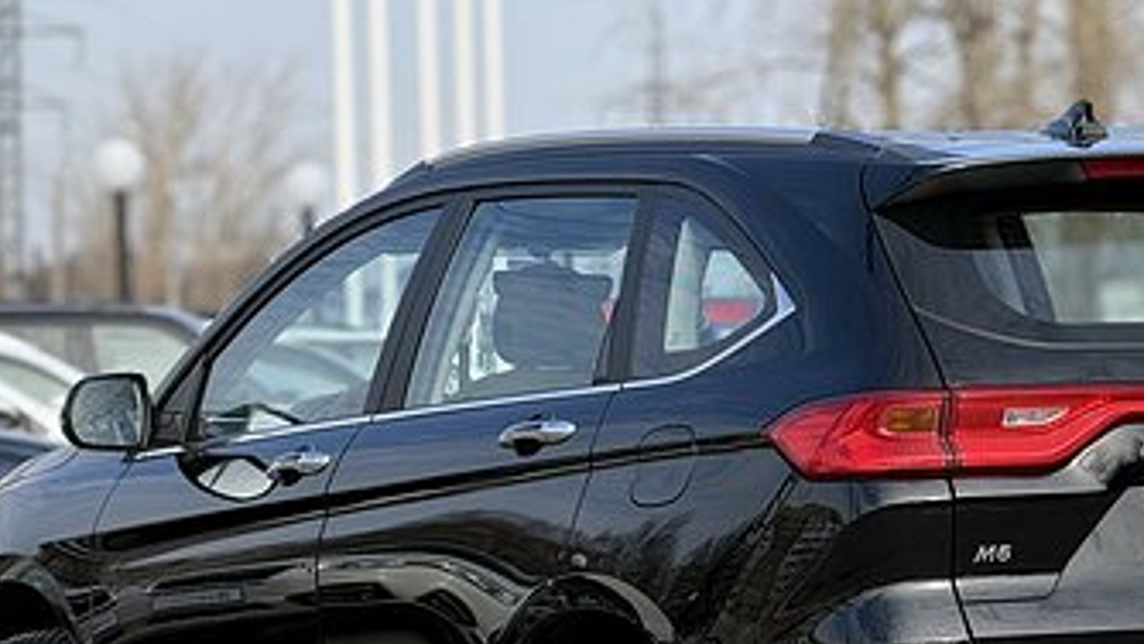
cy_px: 586
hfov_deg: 10.1
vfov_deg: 5.7
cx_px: 730
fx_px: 6493
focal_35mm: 214
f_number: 2.8
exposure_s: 1/661
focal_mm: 15.66
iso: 50
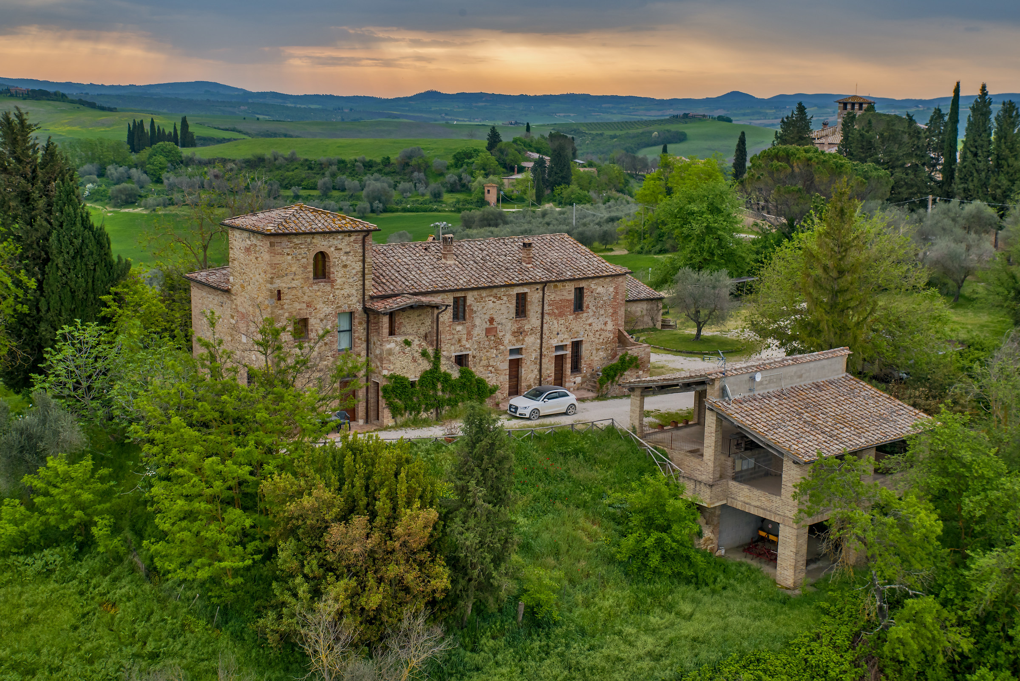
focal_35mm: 40
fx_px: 1134
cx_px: 510
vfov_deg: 33.4
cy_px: 340
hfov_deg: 48.4
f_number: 11
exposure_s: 1/160
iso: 500
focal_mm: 40
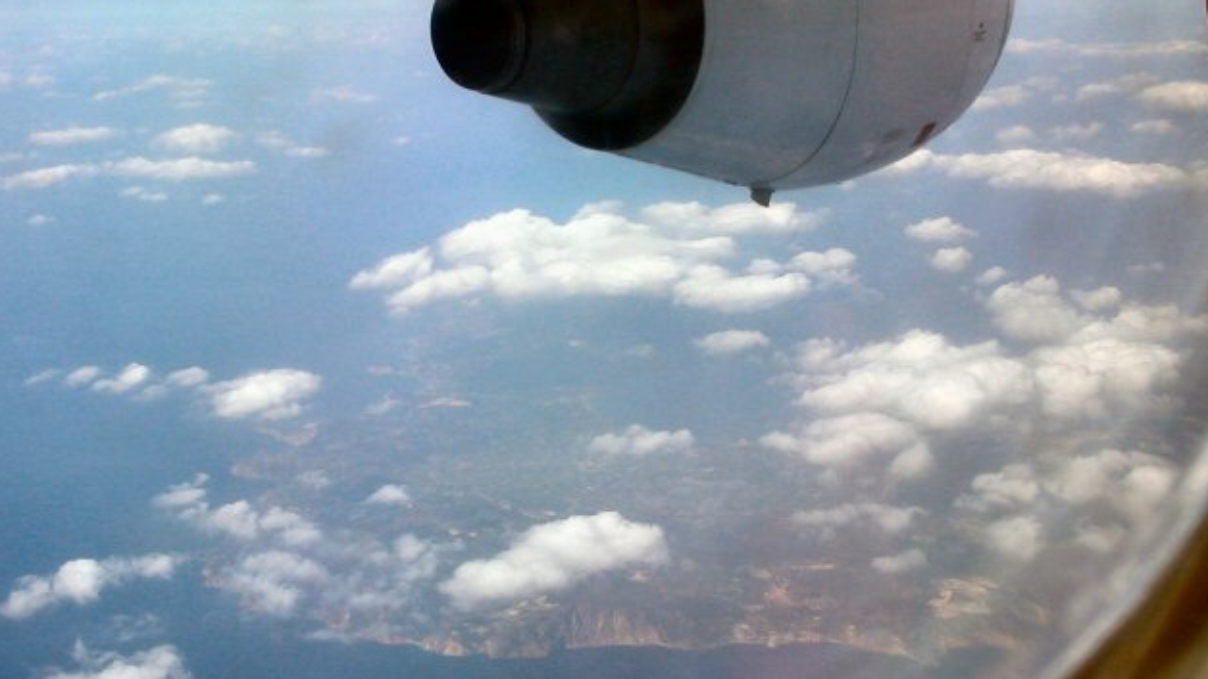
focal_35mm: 60
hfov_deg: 34.9
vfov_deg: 20.0
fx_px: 1922
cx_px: 606
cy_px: 408
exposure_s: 1/461
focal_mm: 8.2
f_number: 5.4
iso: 100
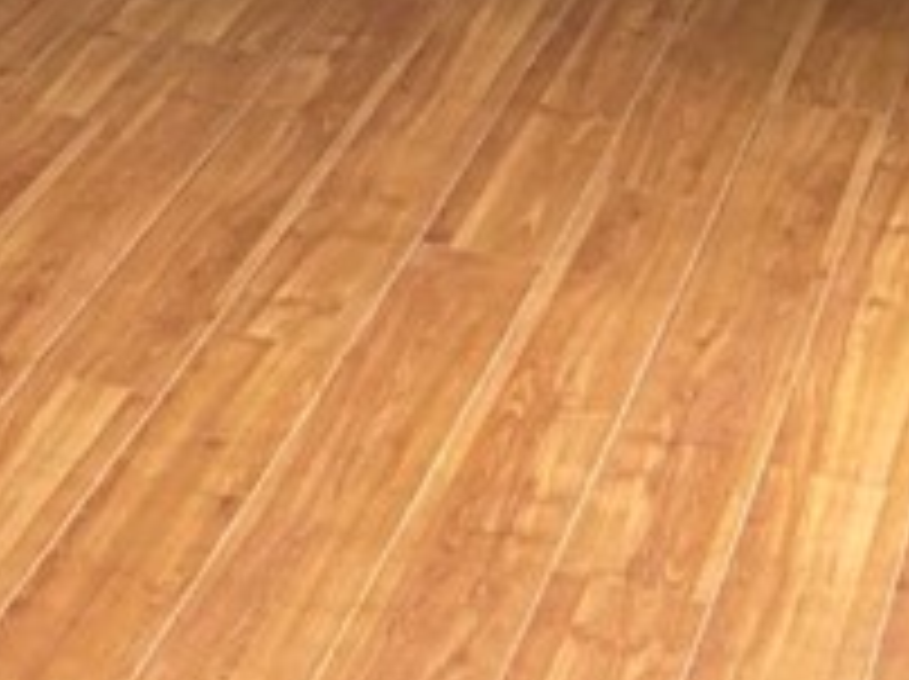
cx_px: -702
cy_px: -833
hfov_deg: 13.5
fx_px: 3462
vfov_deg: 10.1
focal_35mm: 132
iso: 100
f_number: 1.8
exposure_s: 1/60
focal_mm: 4.25
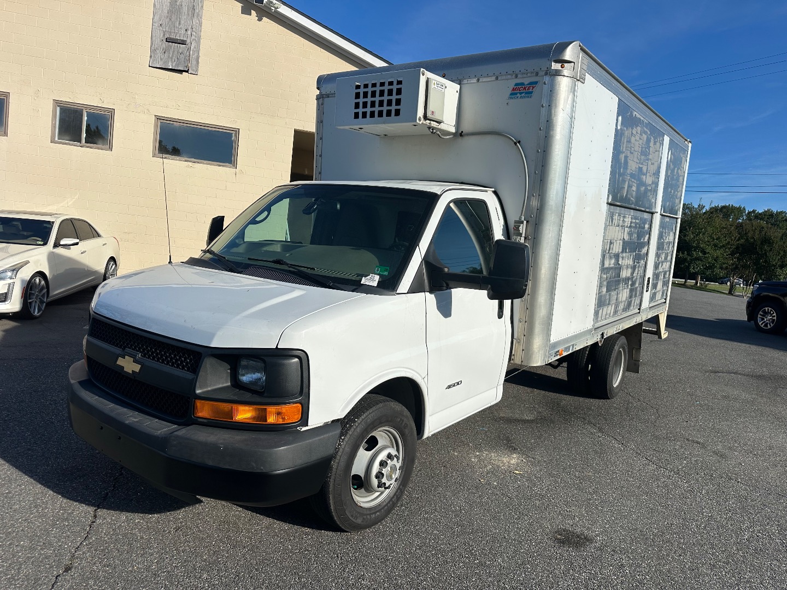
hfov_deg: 71.6
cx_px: 394
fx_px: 546
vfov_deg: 56.8
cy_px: 295
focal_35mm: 24
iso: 80
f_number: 1.78
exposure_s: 1/7042
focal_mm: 6.86
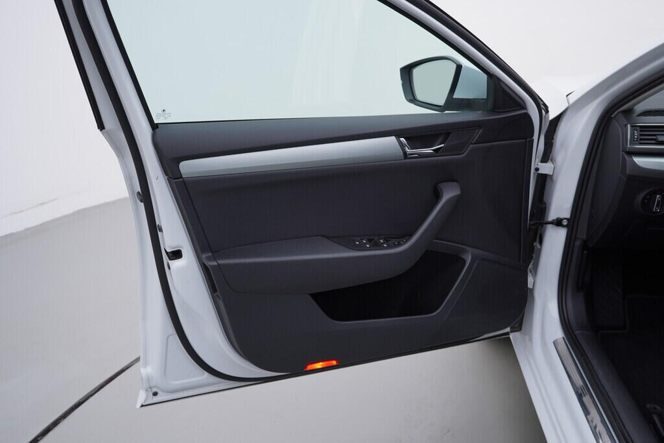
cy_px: 222
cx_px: 332
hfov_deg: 53.1
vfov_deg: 36.9
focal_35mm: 36
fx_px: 664
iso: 125
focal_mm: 24
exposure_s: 1/80
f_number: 4
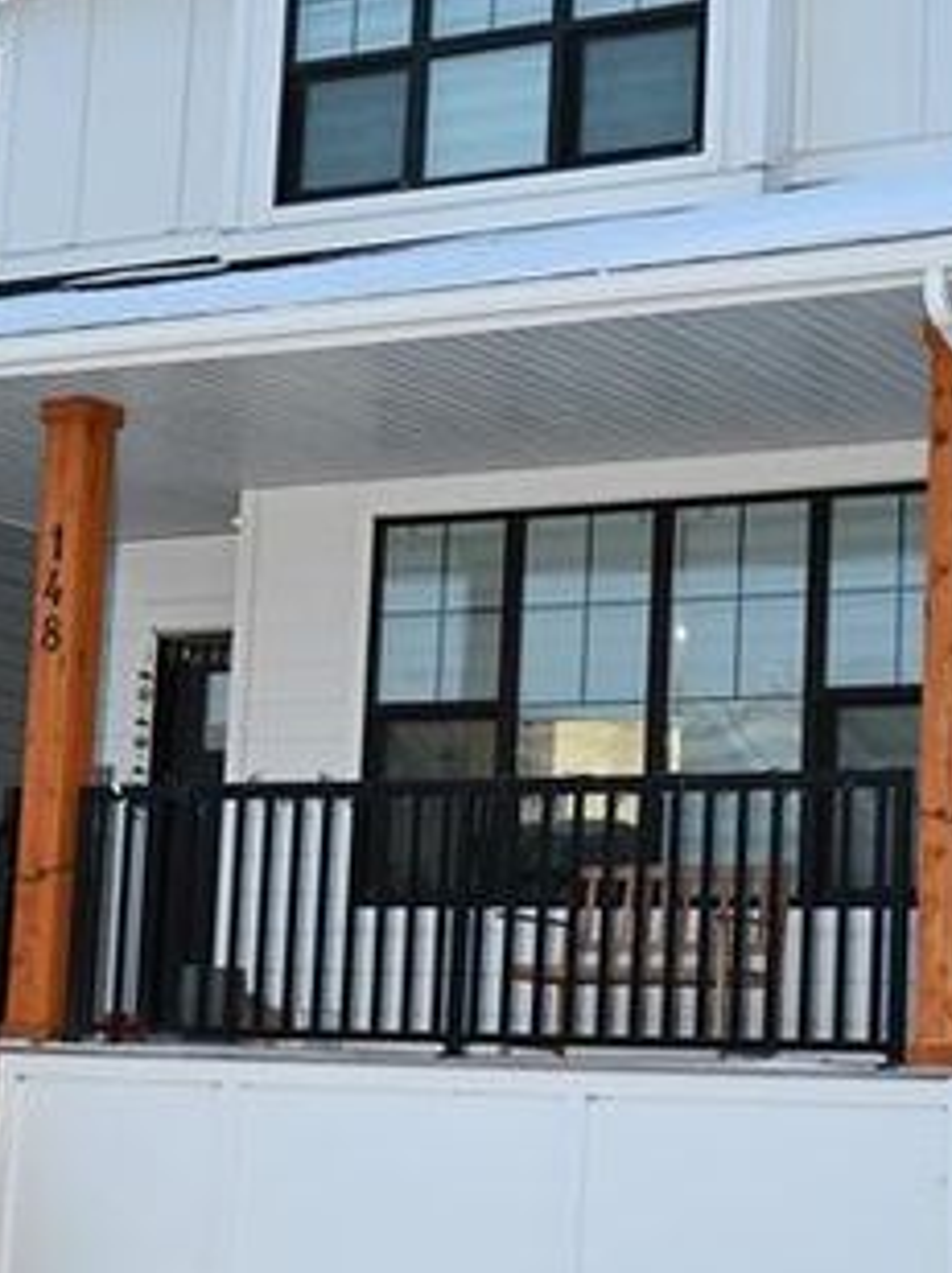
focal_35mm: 82
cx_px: 528
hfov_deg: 17.9
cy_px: 624
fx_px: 3013
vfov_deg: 23.9
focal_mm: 35
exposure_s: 1/60
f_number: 4
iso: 640
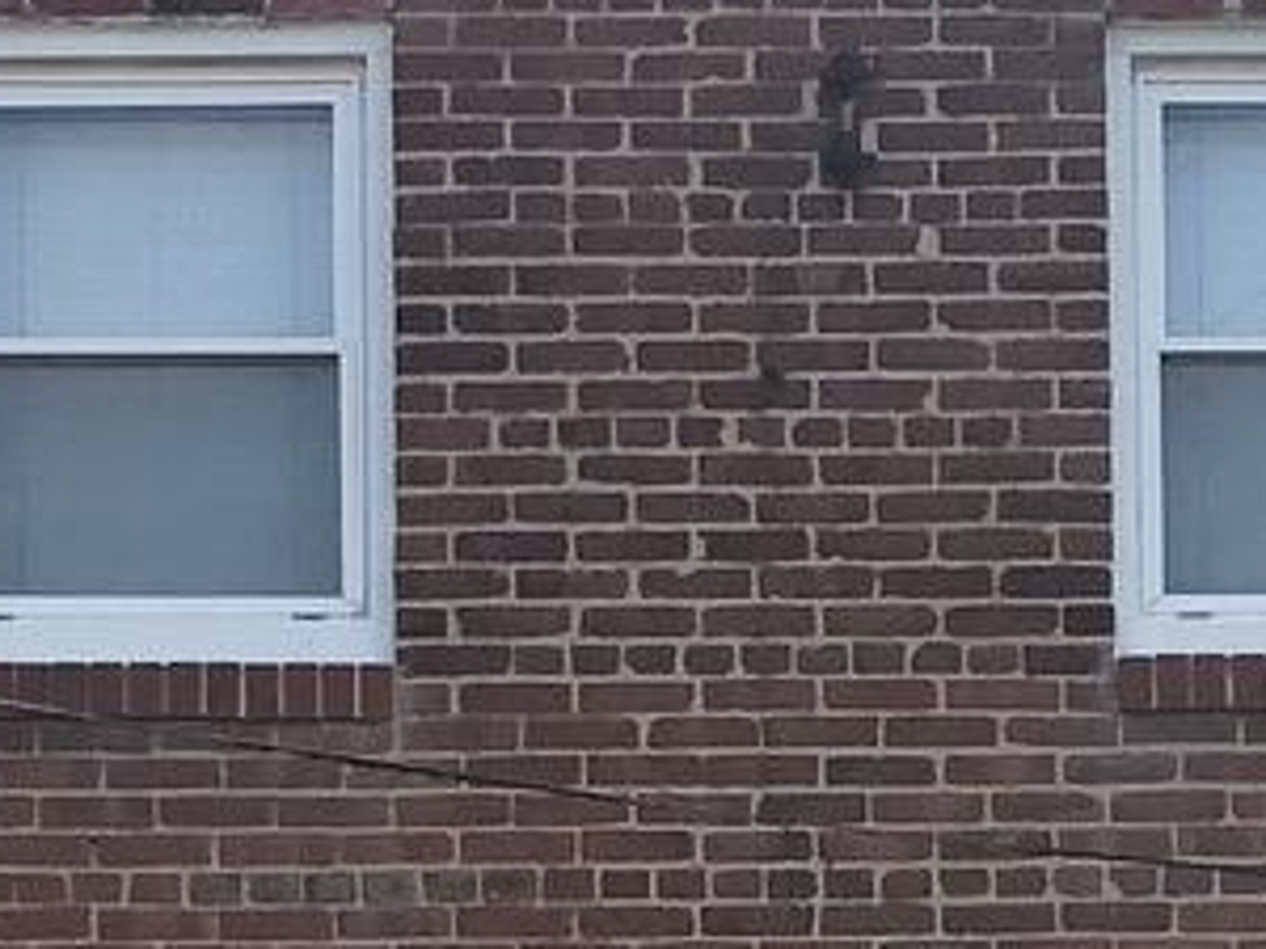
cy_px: 1725
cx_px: 751
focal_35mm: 191
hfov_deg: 10.4
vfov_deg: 7.5
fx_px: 6985
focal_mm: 4
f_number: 1.8
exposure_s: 1/873
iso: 20
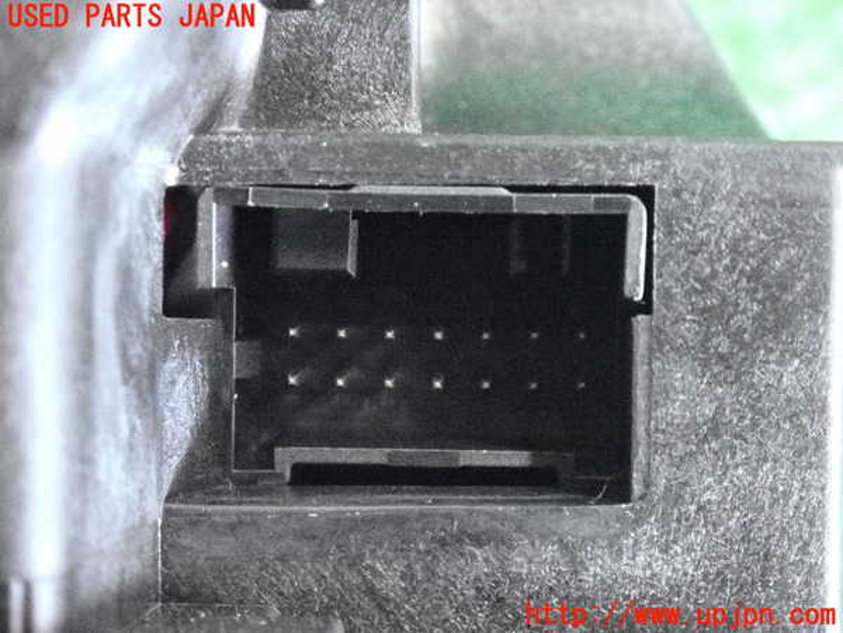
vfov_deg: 14.8
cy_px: 316
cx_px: 422
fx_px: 2435
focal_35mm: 100
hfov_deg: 19.6
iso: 12800
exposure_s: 1/50
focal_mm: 18
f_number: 4.9
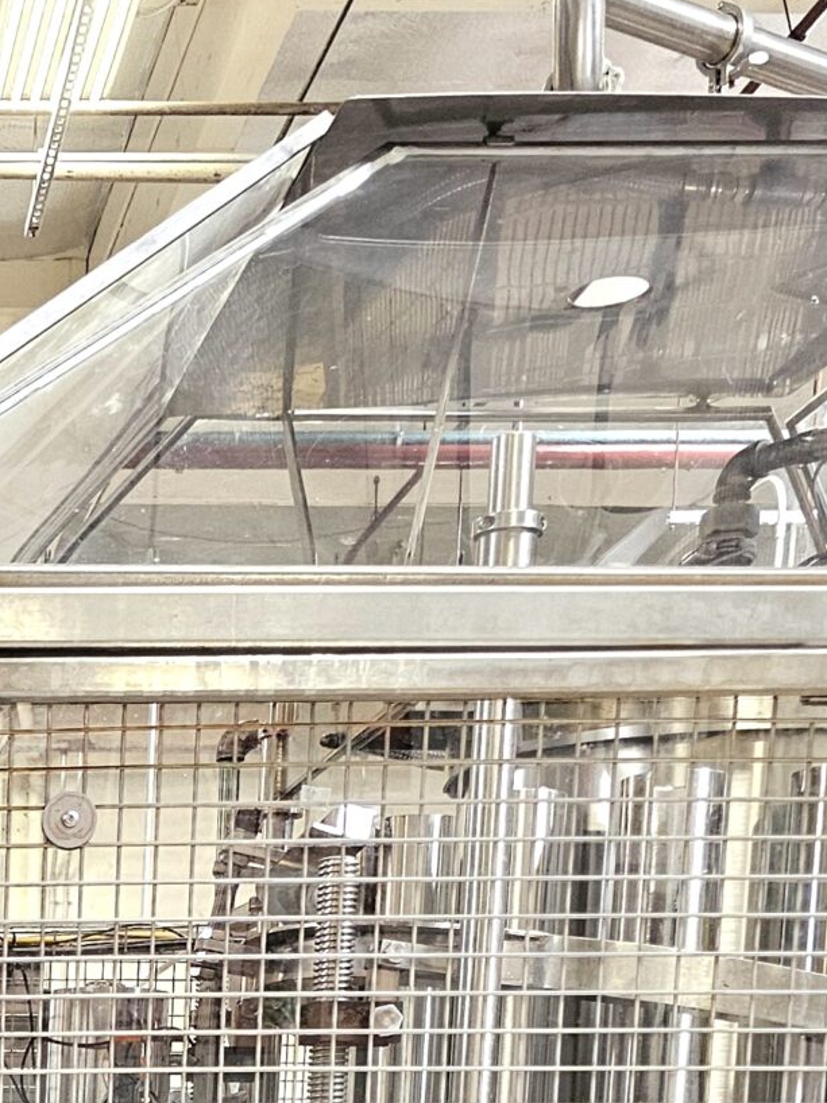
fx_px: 2295
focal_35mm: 72
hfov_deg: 18.5
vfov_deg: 22.8
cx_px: -336
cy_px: 1582
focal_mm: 6.3
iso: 320
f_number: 1.7
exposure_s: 1/120
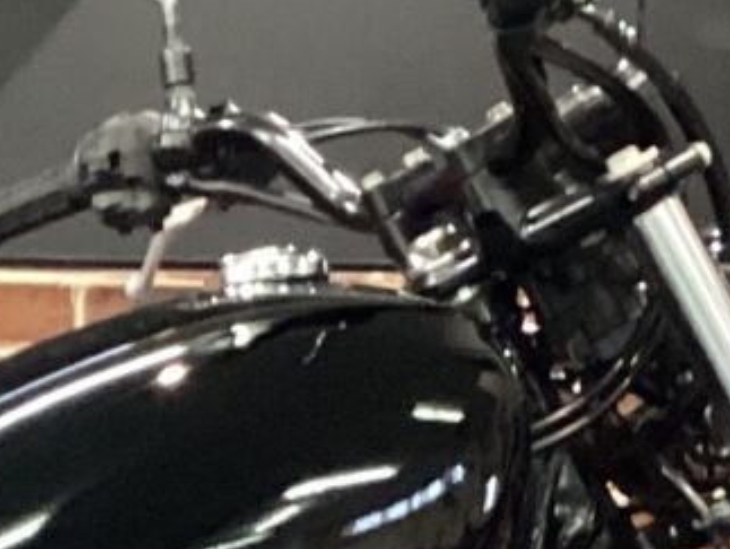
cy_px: 917
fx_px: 3885
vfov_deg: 7.9
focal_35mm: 184
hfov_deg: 10.5
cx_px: -215
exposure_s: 1/30
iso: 400
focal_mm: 3.3
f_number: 2.4
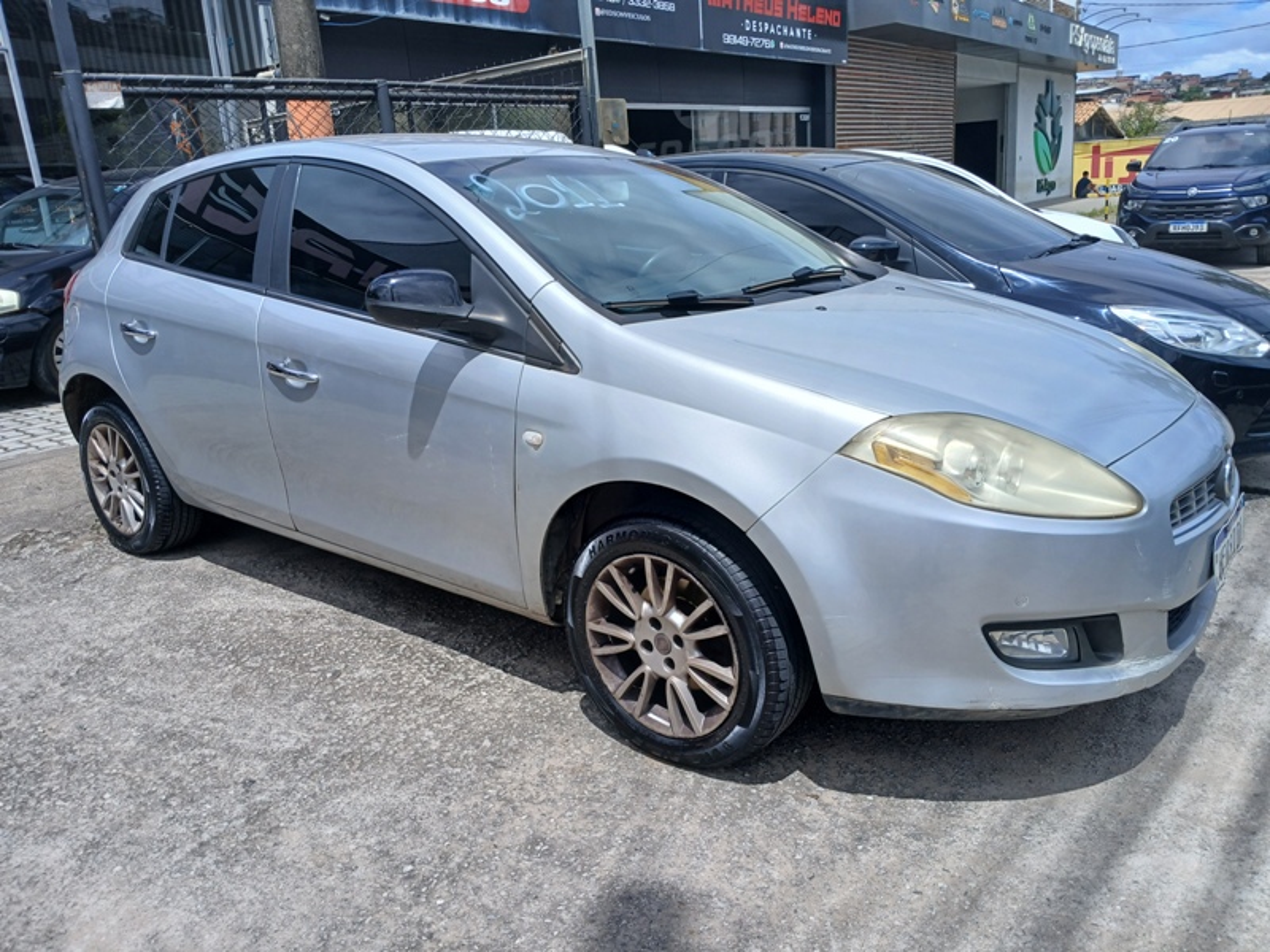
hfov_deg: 67.3
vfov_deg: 53.1
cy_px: 476
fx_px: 954
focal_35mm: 26
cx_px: 635
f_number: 1.8
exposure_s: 1/984
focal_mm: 3.98
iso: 20
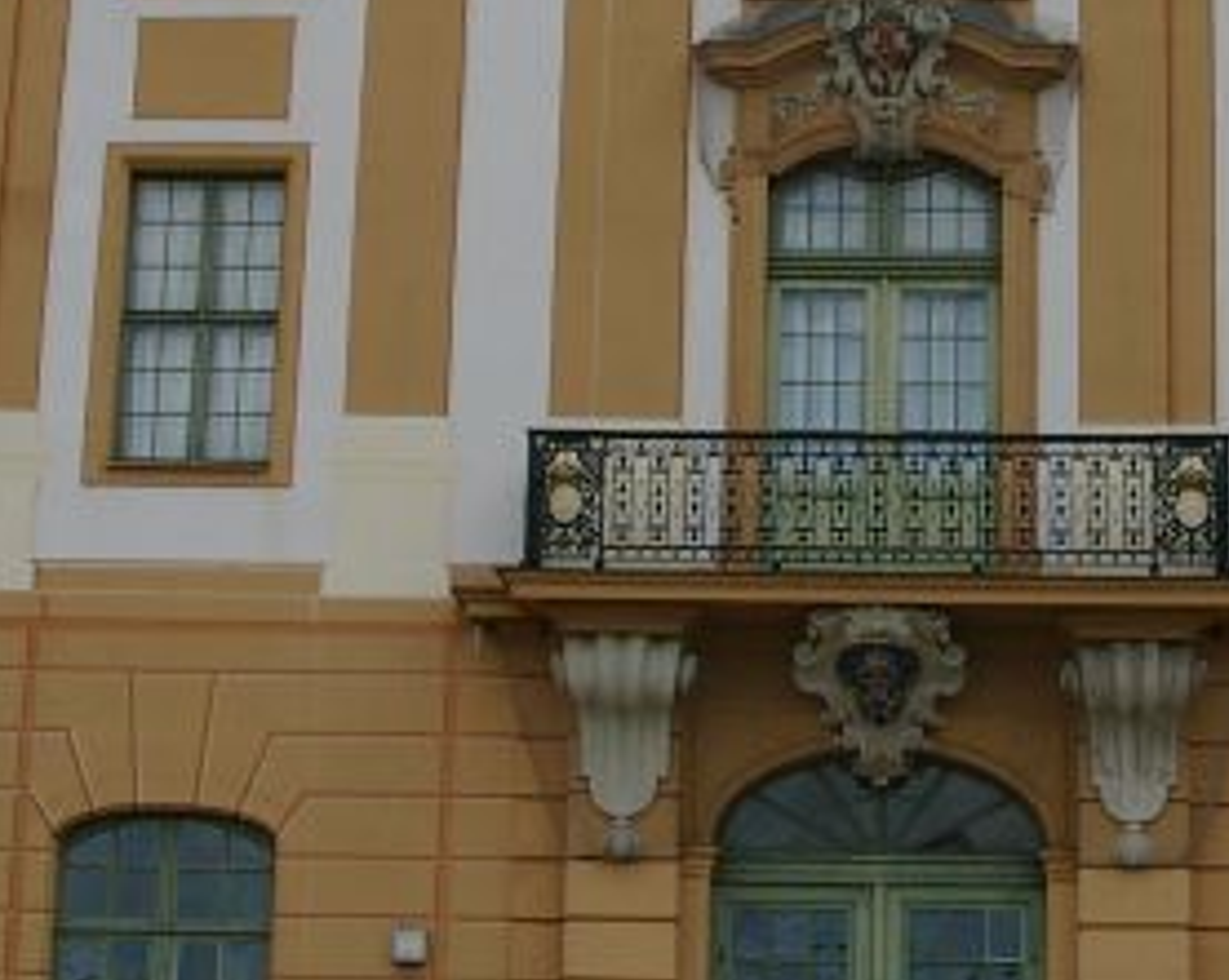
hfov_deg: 19.9
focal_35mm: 96
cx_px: 887
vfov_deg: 15.9
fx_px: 3488
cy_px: 217
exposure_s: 1/614
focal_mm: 7.13
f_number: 4
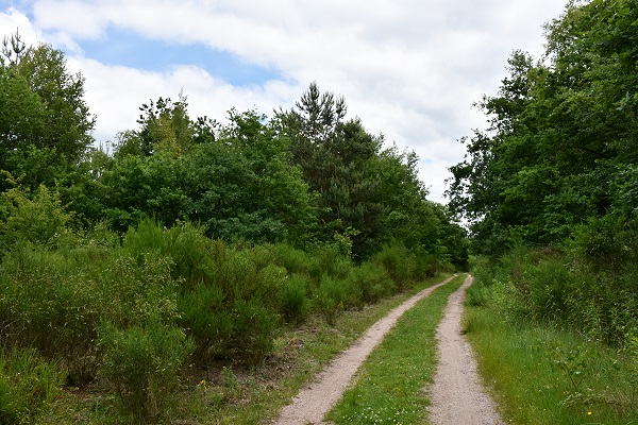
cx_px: 319
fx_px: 585
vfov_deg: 40.0
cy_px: 212
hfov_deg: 57.2
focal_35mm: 33
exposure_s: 1/500
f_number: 8
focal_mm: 22
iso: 200
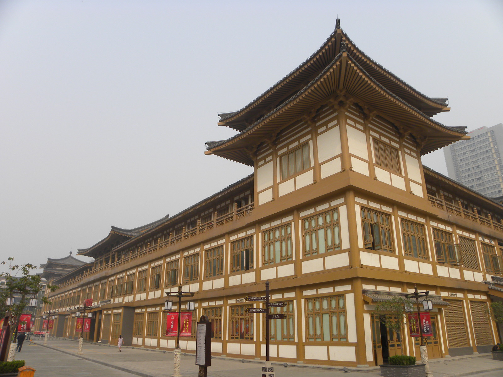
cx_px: 252
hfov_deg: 67.3
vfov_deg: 53.1
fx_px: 378
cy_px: 188
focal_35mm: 26
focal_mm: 4.6
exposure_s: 1/317
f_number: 5.6
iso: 64
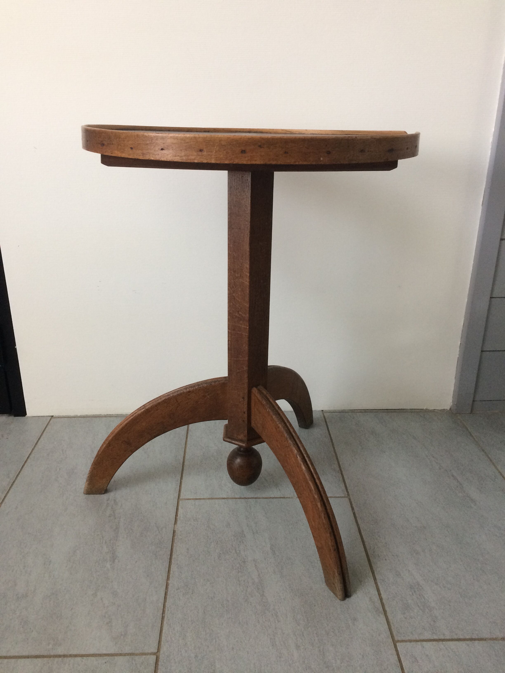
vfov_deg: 61.7
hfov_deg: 48.2
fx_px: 564
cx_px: 252
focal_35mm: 29
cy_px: 336
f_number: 2.2
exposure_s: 1/33
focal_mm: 4.15
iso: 64
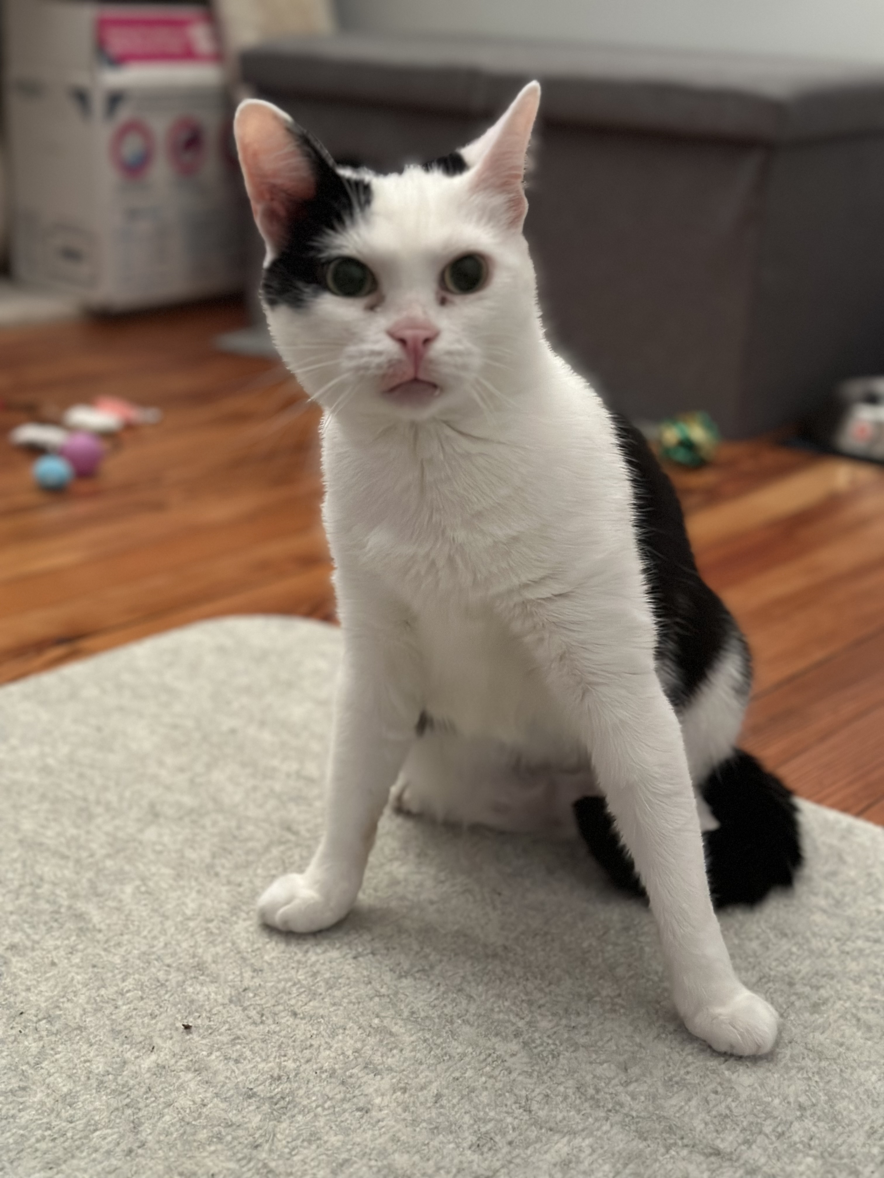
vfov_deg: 39.7
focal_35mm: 48
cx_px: 442
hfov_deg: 30.3
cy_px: 589
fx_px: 1634
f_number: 1.78
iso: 640
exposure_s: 1/30
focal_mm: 6.86
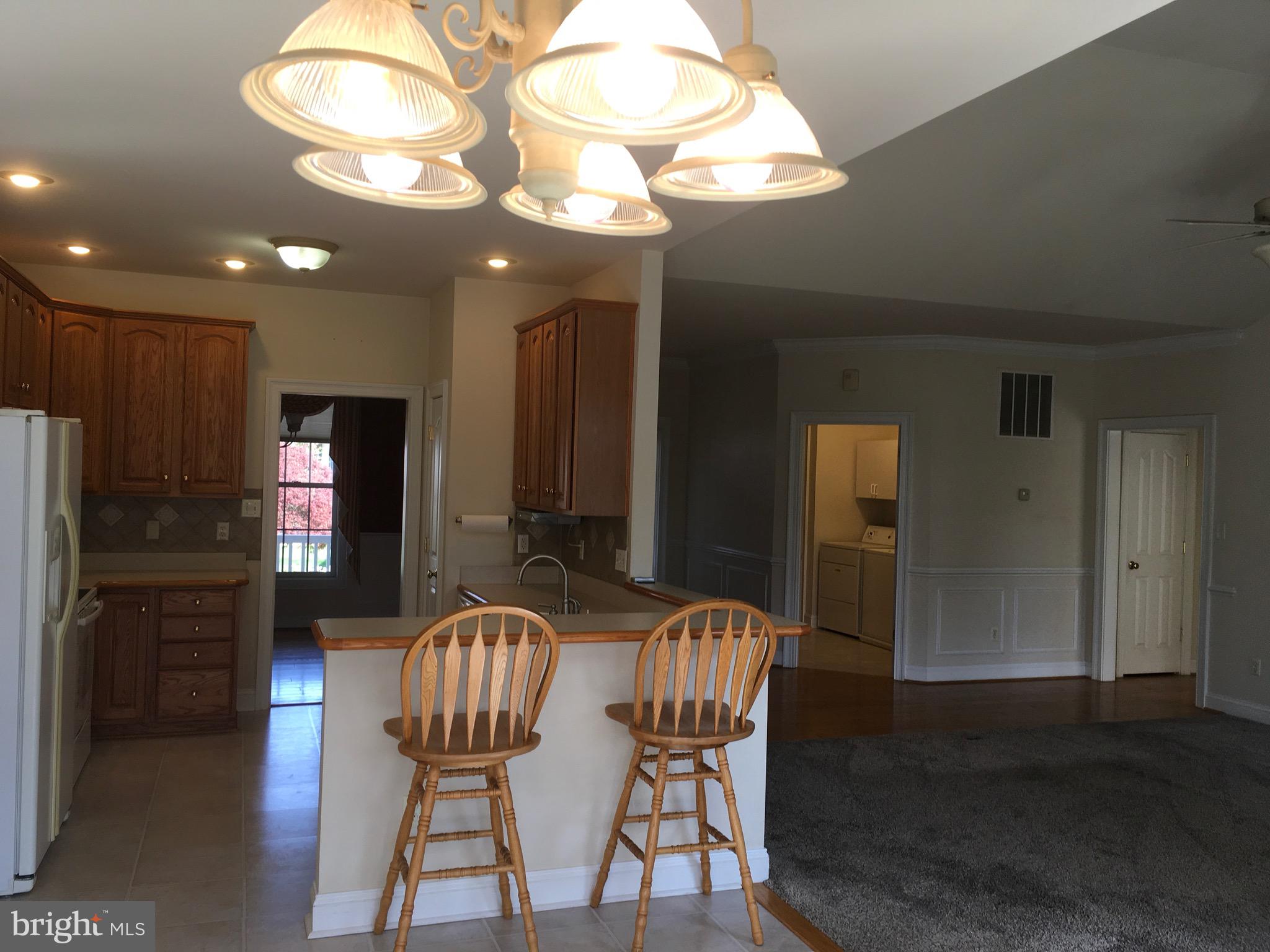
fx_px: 1064
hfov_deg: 61.7
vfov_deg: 48.2
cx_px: 635
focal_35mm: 29
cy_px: 476
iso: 25
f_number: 2.2
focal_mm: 4.15
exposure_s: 1/60
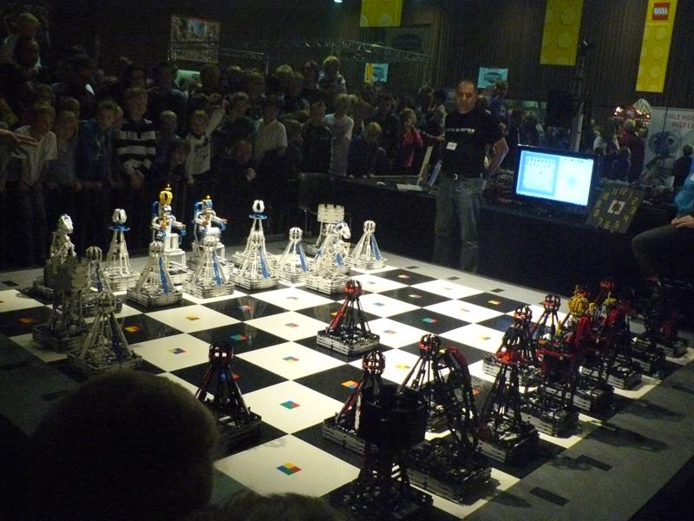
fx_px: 722
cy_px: 260
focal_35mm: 36
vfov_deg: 39.7
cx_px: 347
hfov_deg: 51.4
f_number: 2.8
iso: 800
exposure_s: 1/60
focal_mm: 6
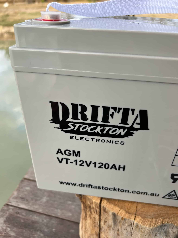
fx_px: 178
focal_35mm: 26
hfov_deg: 53.0
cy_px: 119
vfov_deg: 67.3
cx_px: 89
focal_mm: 5.7
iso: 40
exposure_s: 1/276
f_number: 1.5
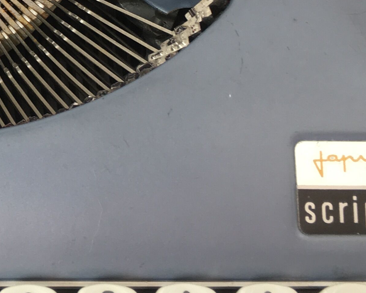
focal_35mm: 95
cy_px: -45
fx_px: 1029
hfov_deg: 18.6
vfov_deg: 15.7
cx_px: -126
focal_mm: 4.15
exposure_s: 1/33
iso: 32
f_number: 2.2
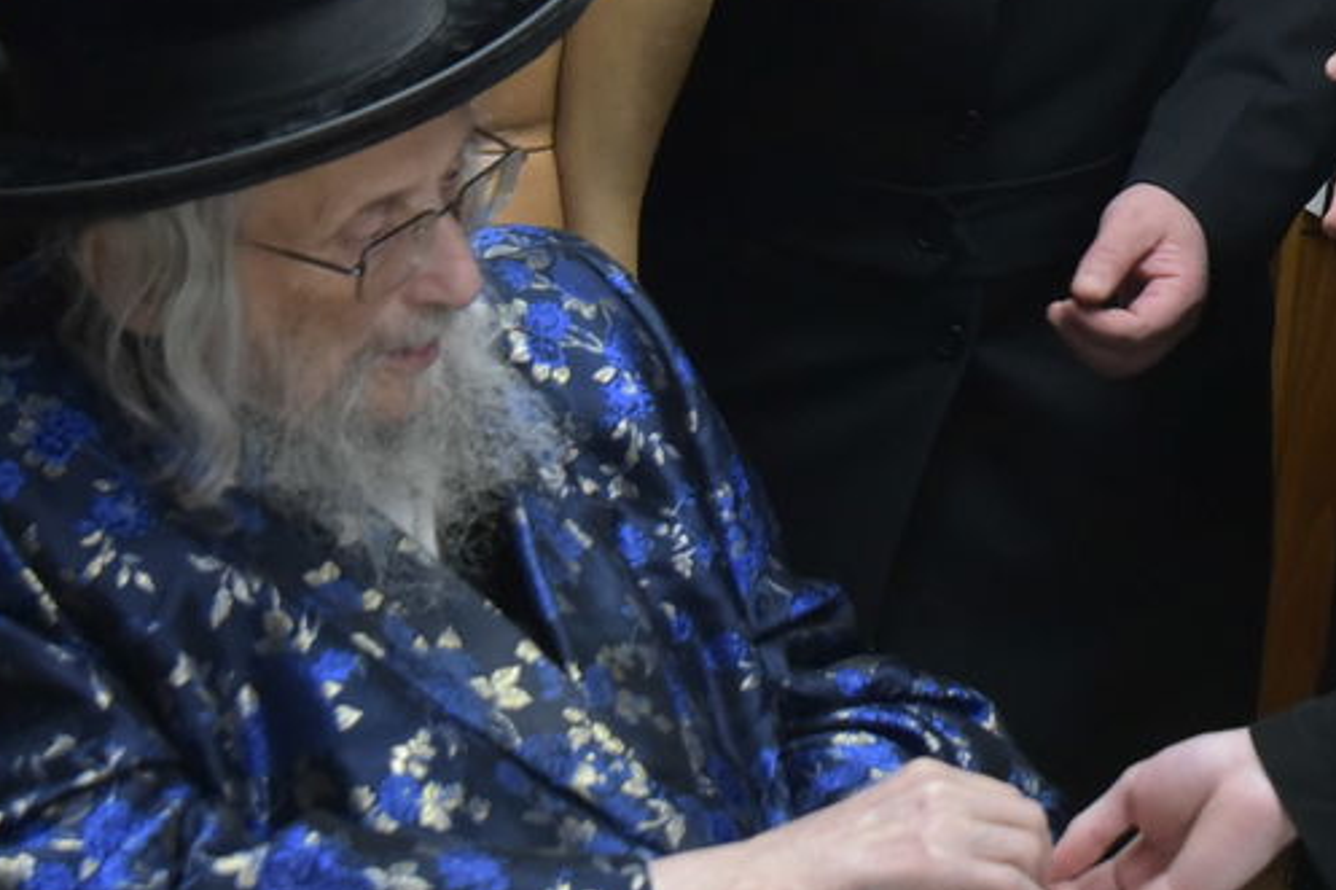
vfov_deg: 12.6
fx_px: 3969
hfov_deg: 18.7
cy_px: 9
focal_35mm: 107
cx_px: 1255
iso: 3200
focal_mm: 38
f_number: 5.6
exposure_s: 1/200
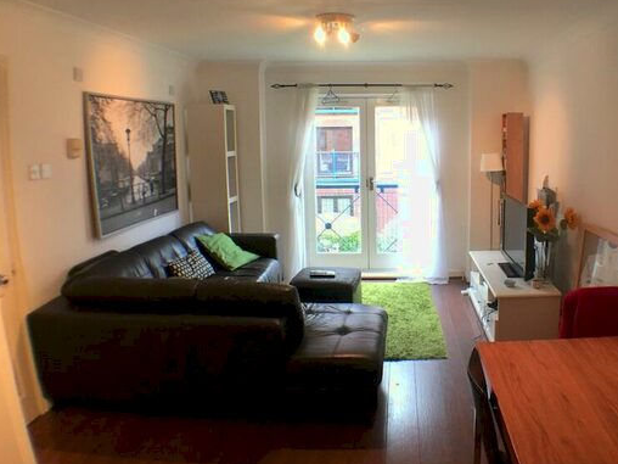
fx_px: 714
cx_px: 420
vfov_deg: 36.0
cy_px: 226
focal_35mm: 40
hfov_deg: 46.0
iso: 80
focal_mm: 4.15
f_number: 2.2
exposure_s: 1/33
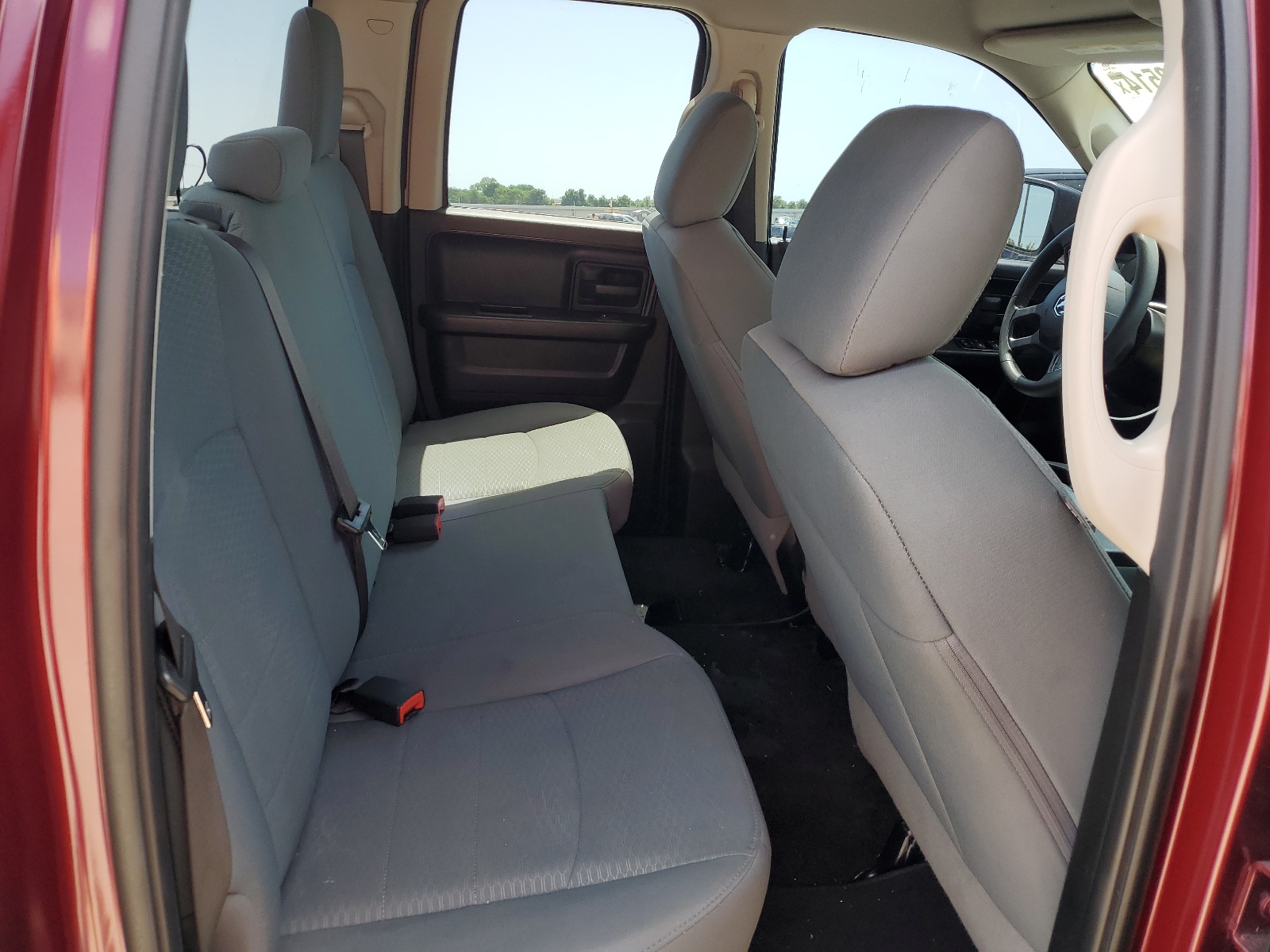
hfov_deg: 67.3
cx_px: 635
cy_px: 476
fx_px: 954
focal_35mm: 26
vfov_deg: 53.1
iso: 50
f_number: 1.5
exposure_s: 1/370
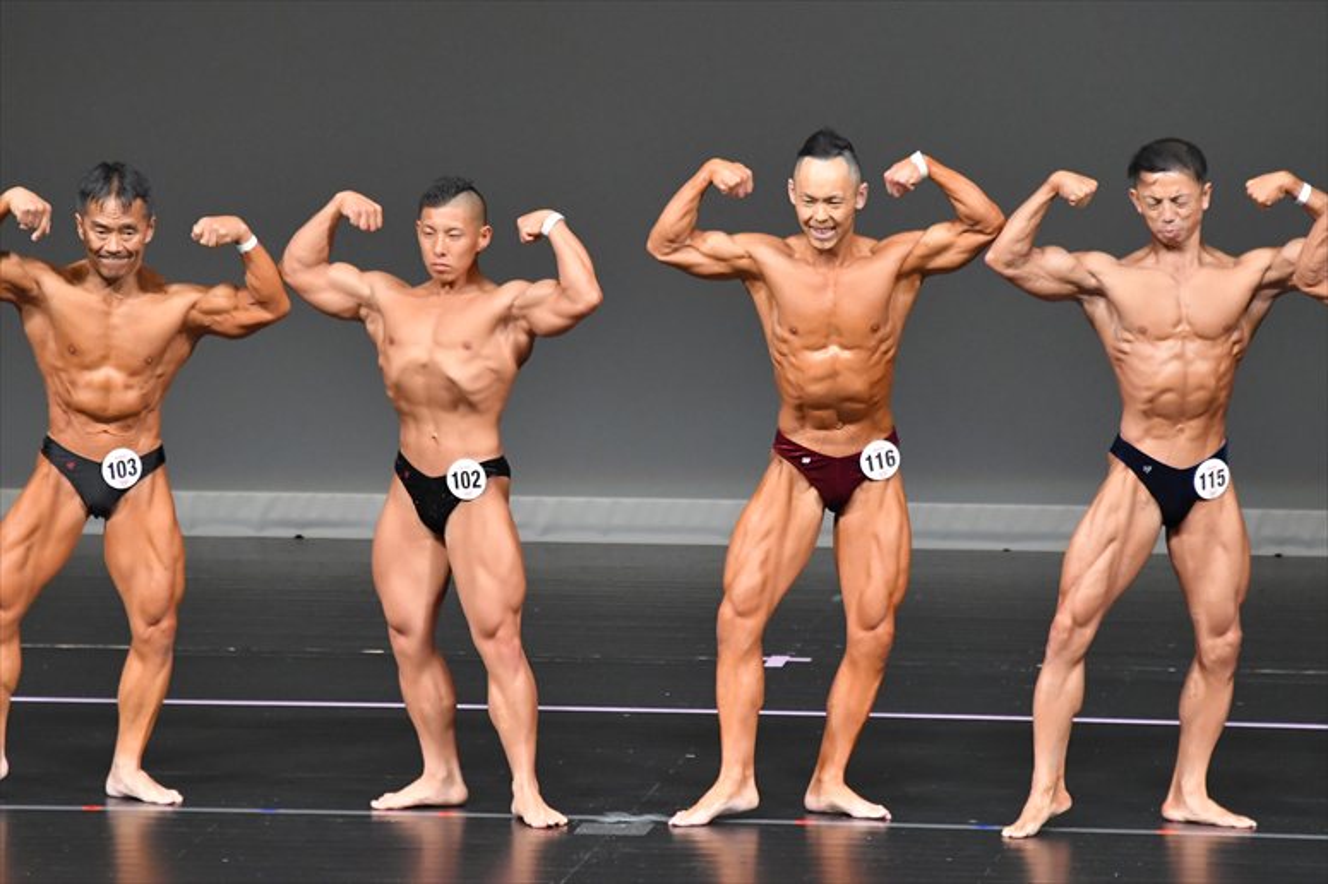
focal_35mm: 315
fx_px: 11614
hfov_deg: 6.5
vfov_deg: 4.4
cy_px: 442
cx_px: 664
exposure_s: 1/400
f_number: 5.6
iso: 5000
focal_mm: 210
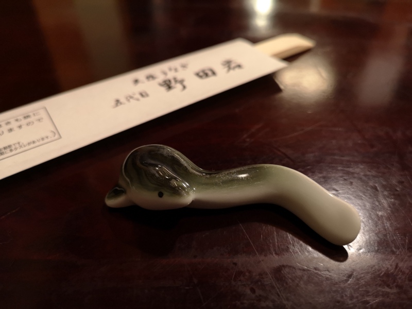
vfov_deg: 51.4
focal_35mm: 27
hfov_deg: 65.3
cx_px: 206
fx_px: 321
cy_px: 154
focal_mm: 3.95
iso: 320
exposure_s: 1/25
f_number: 1.8
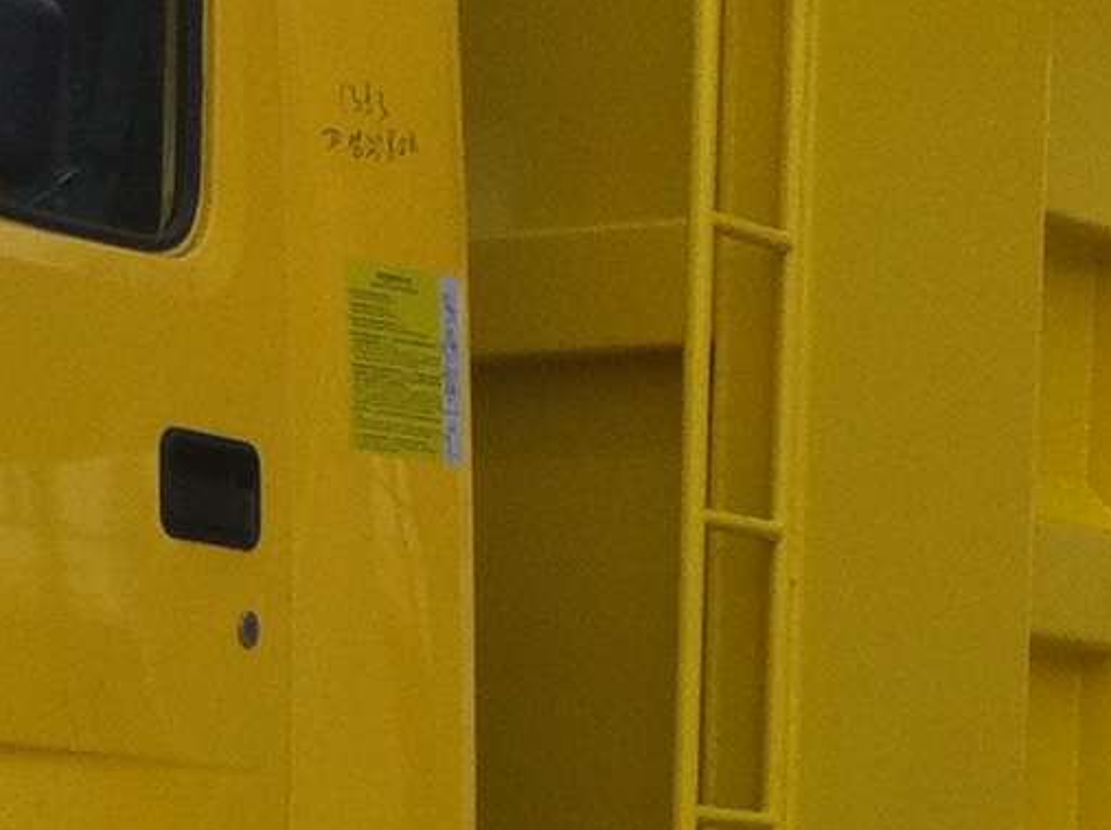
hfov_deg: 10.8
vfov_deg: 8.2
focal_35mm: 179
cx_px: -248
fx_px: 5738
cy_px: 961
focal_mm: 3.85
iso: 80
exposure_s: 1/976
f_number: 2.8
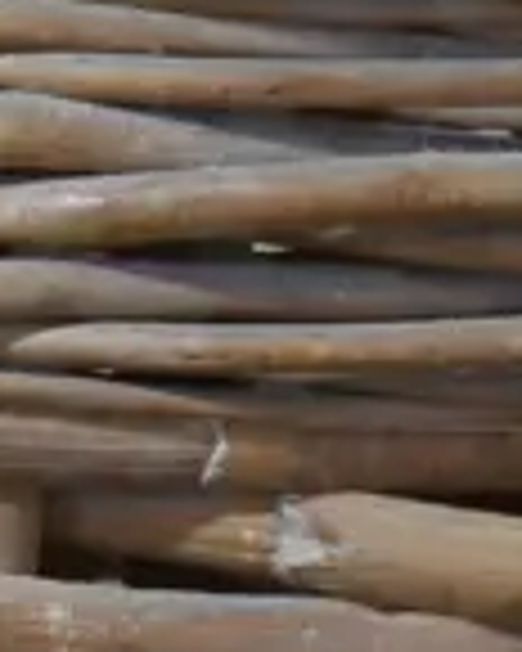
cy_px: 209
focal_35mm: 193
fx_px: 3727
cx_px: 176
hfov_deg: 8.0
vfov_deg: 10.0
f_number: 3.5
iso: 1000
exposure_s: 1/60
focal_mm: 14
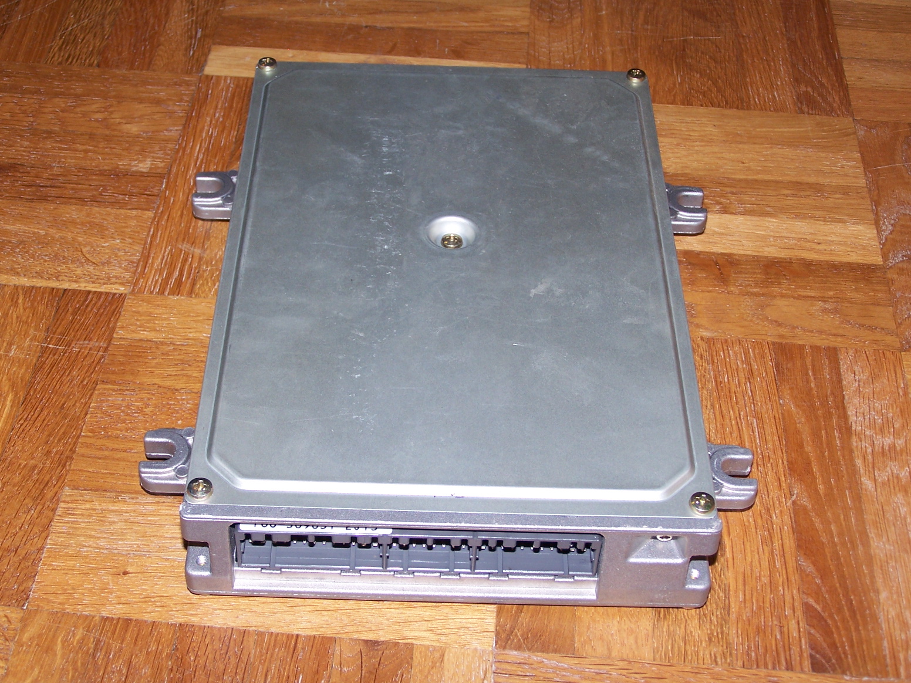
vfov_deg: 24.8
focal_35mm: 59
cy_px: 342
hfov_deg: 32.7
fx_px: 1553
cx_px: 456
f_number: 3.1
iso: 80
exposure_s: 1/80
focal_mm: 9.8
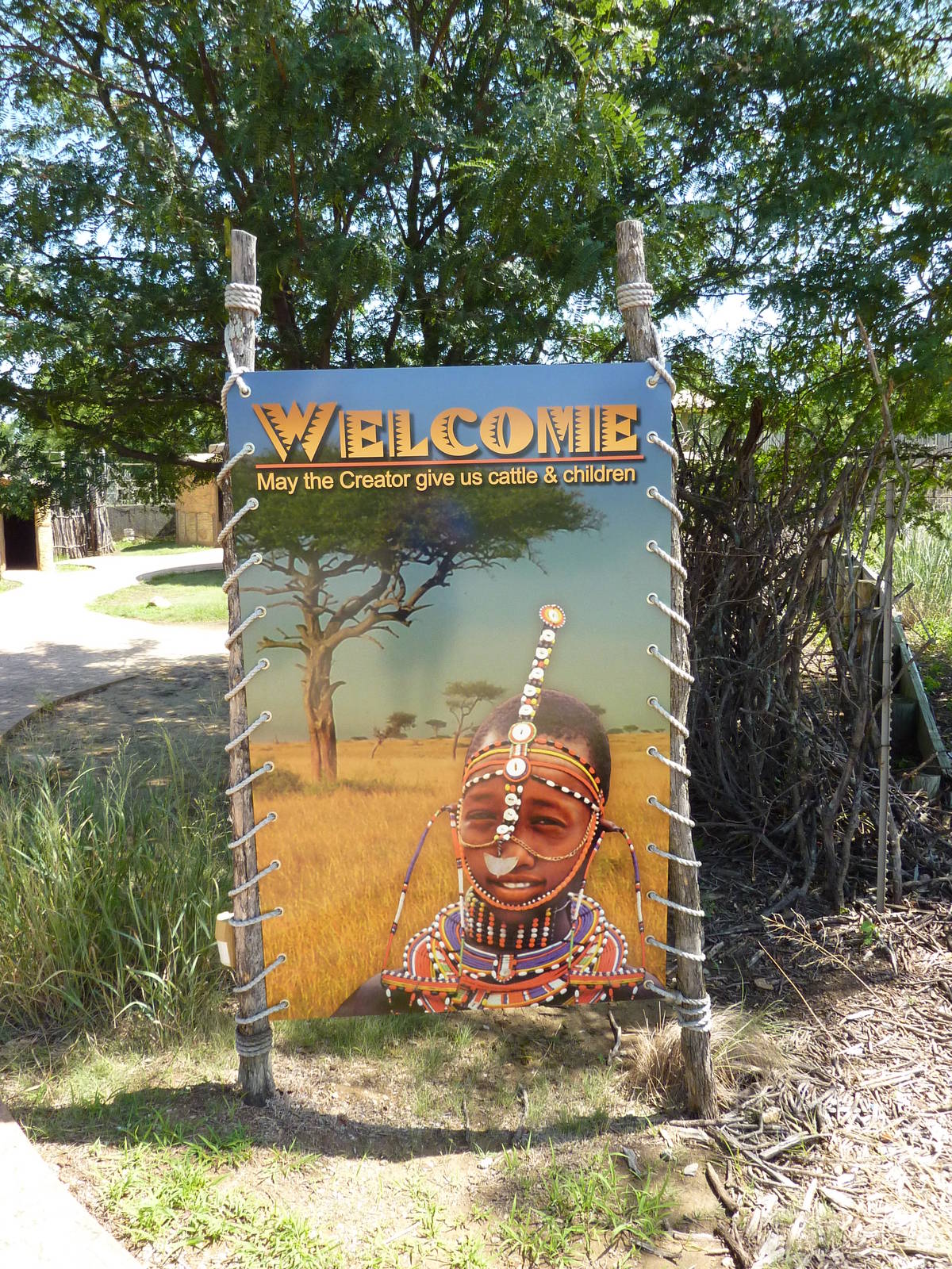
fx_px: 917
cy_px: 634
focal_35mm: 25
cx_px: 476
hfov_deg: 54.9
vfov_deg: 69.4
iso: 200
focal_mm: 4.1
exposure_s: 1/500
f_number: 3.3
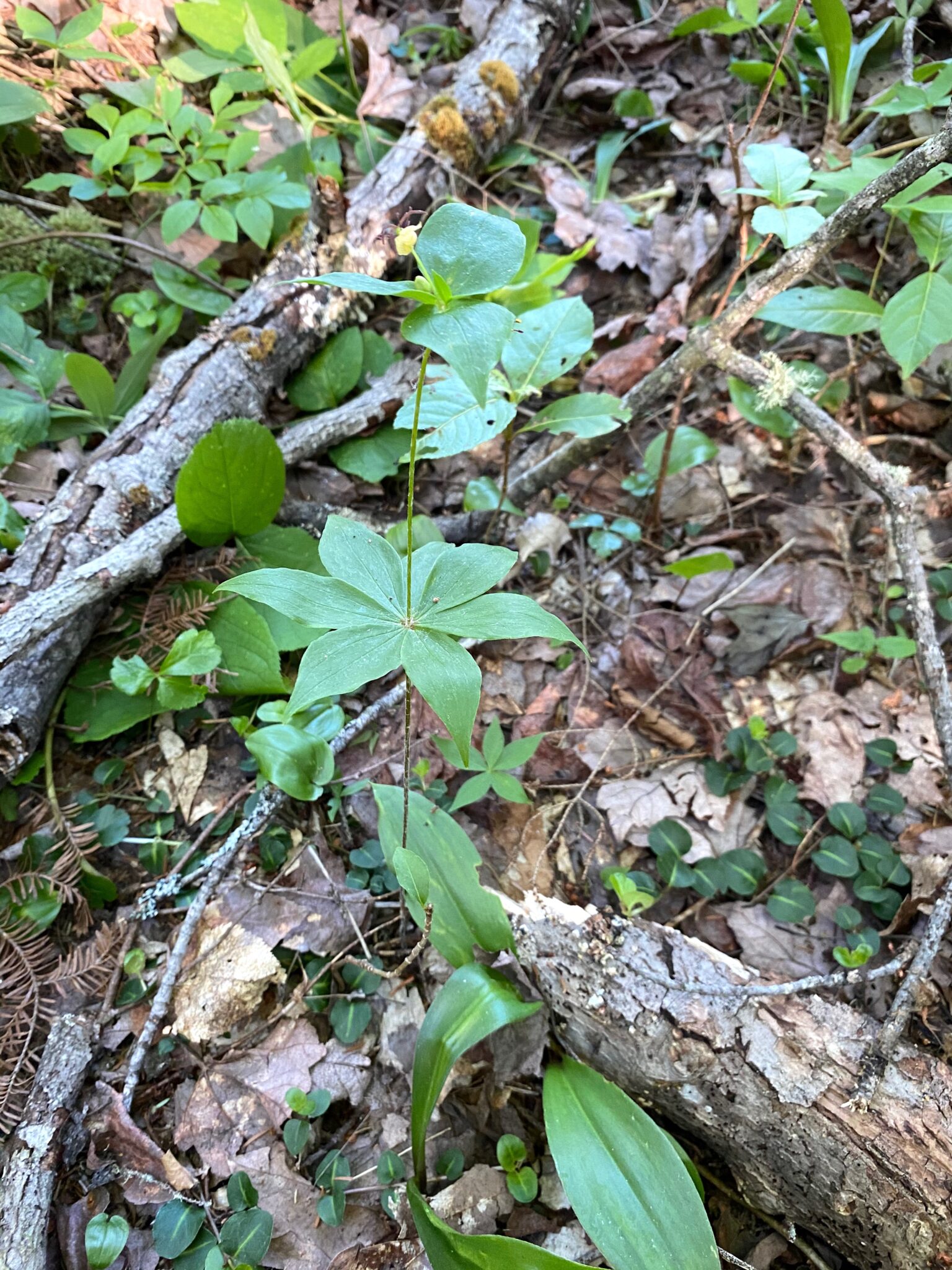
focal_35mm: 26
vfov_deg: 67.3
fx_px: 953
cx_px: 476
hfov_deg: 53.1
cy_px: 635
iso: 200
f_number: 1.8
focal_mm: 4.25
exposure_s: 1/60
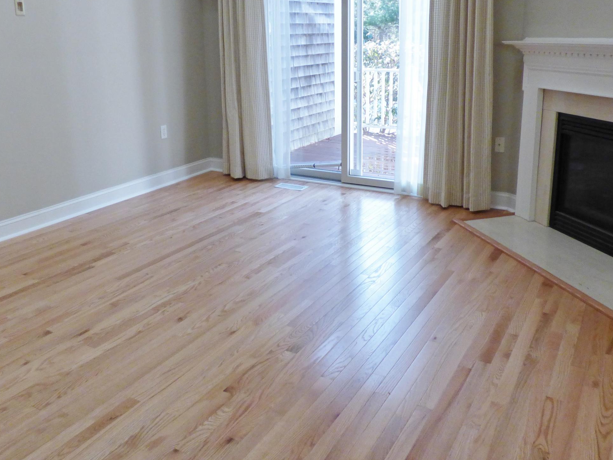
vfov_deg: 44.9
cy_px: 160
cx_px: 288
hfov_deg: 58.3
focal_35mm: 31
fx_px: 549
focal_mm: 3.58
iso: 320
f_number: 2.8
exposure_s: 1/125
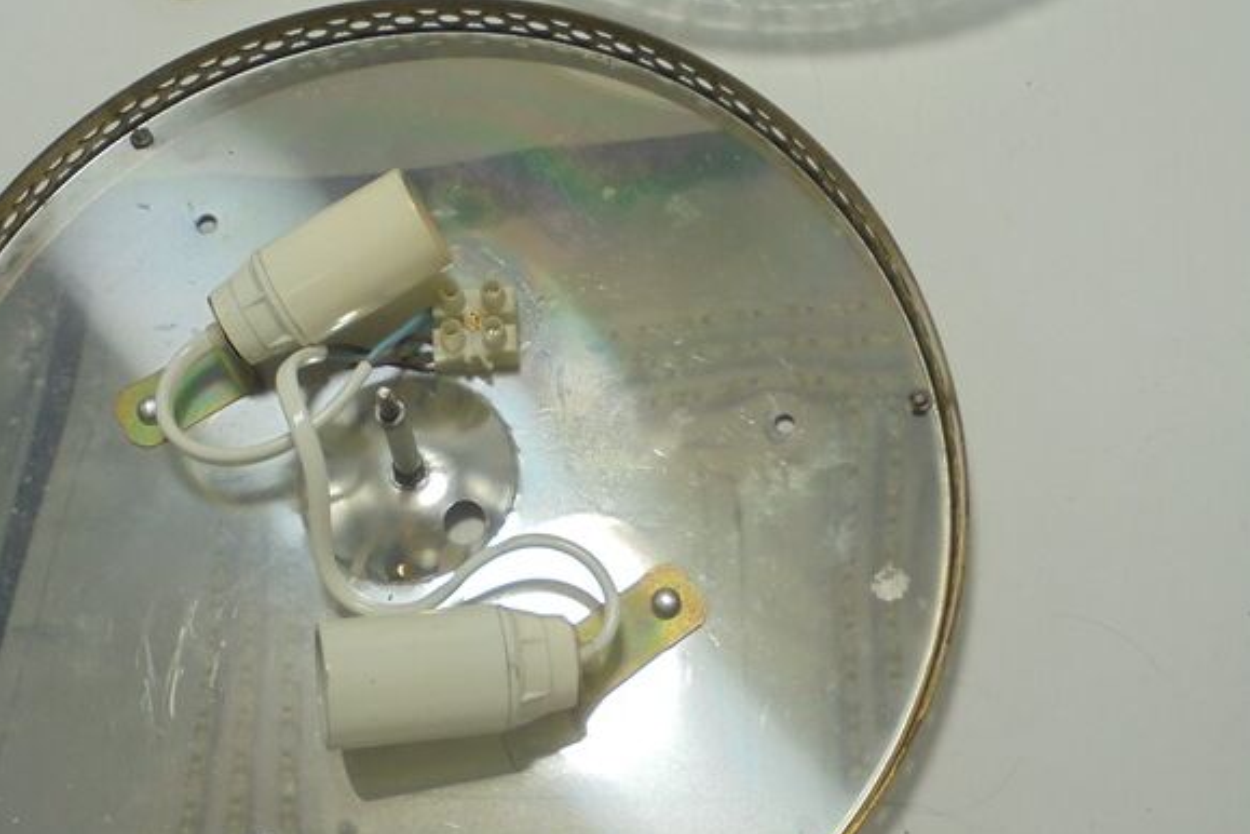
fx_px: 1910
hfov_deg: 36.2
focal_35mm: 55
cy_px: 173
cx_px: 554
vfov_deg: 24.3
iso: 100
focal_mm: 6.1
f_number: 4
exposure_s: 1/125
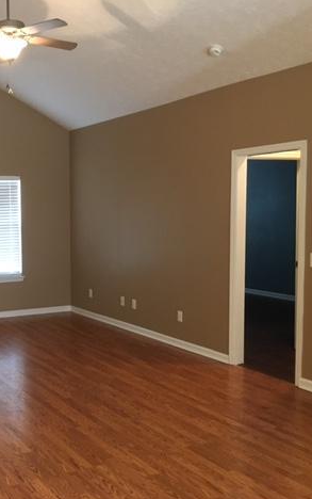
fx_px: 571
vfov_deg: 47.2
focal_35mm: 42
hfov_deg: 29.0
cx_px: 15
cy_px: 254
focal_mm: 4.15
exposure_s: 1/24
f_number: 2.2
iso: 200
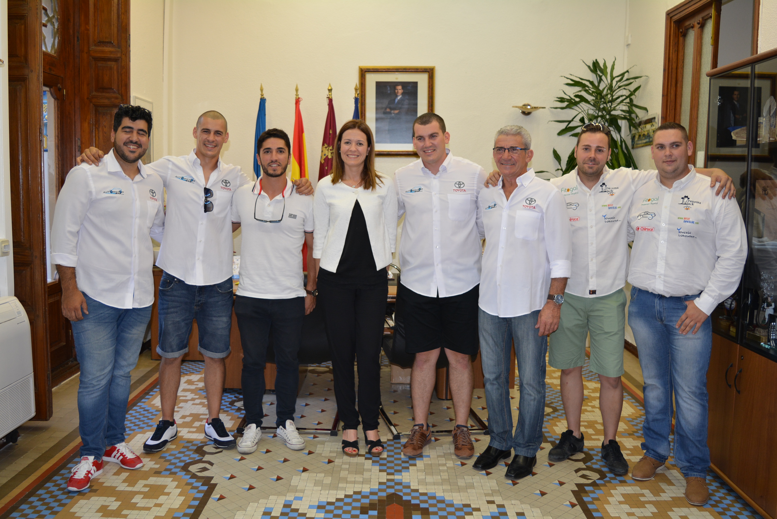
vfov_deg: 40.0
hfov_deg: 57.2
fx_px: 713
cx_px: 388
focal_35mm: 33
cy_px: 260
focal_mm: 22
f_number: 4
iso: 400
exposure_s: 1/60
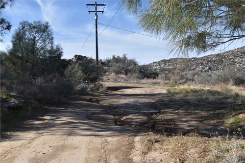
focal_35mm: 48
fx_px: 327
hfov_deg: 41.1
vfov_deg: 28.1
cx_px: 122
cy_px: 82
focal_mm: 32
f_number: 10
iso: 100
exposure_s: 1/200
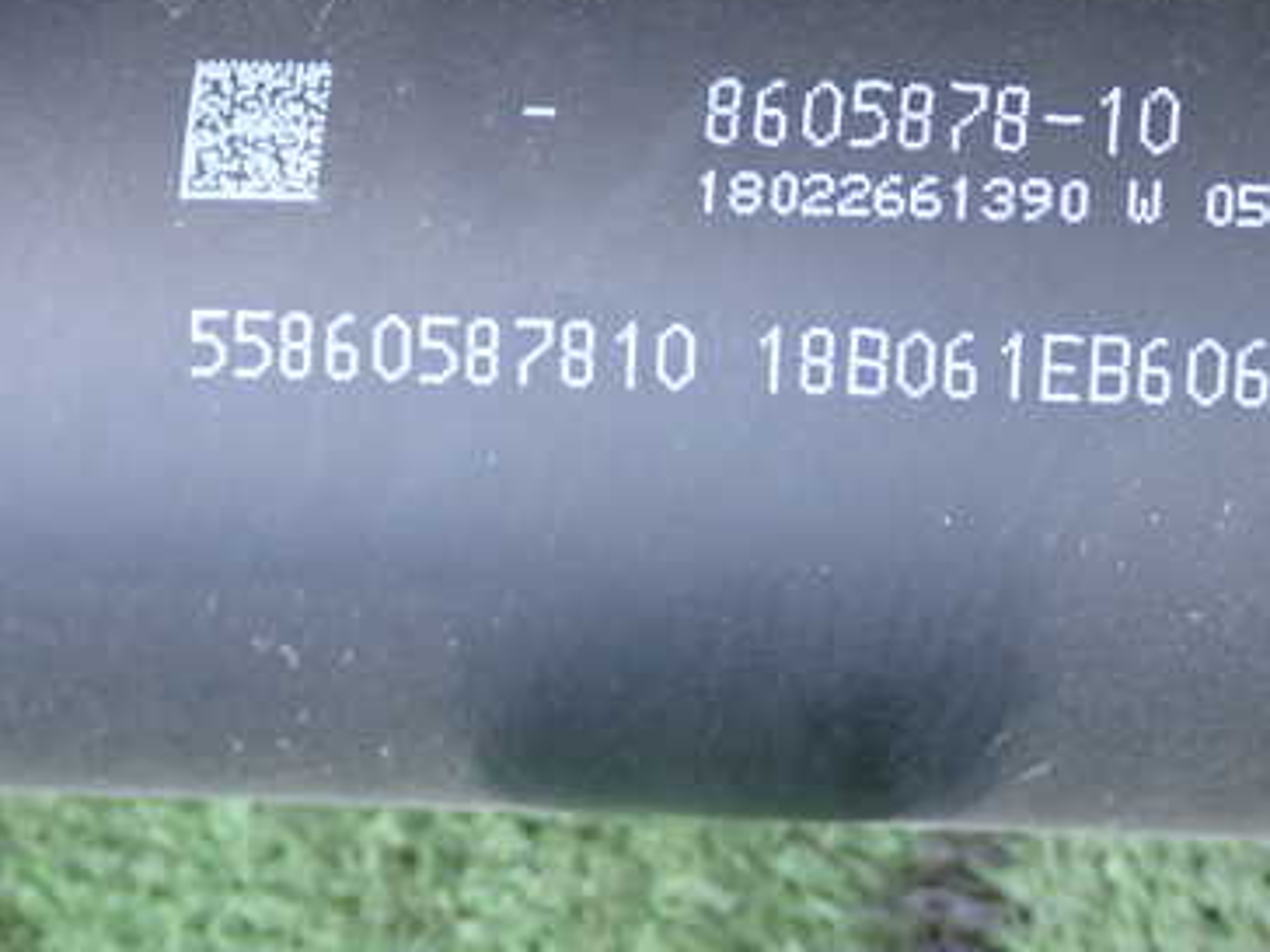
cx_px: 932
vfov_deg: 16.5
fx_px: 3265
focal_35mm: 89
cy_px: 286
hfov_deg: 21.8
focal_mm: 9.65
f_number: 3.3
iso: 320
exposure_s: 1/50
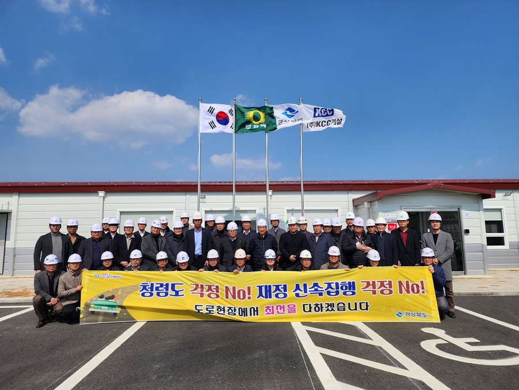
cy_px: 195
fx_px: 345
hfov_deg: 73.9
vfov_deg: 58.9
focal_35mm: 23
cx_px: 260
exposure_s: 1/2082
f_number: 1.8
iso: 12
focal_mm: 6.4
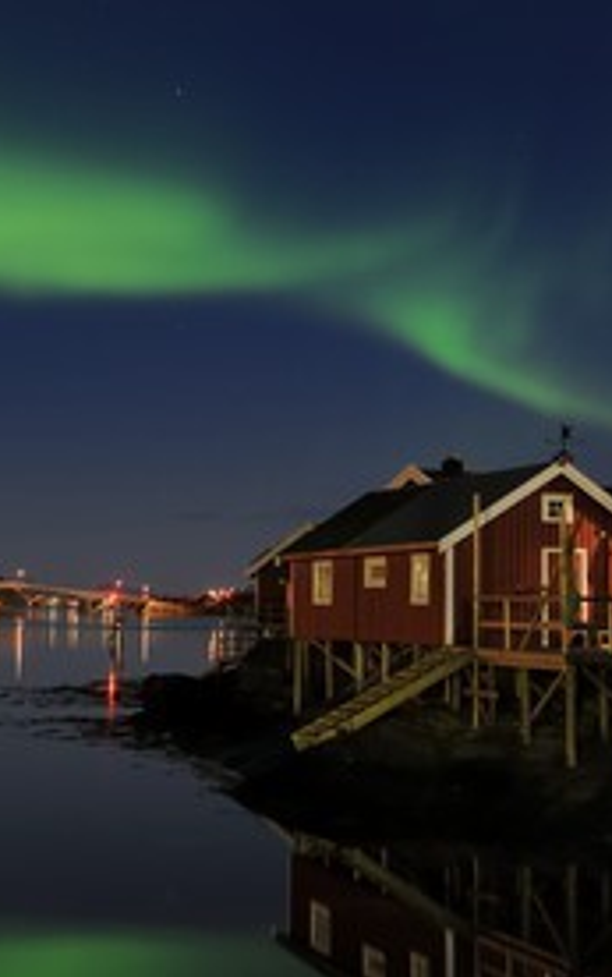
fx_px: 1651
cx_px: 173
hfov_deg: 20.9
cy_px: 485
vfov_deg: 32.9
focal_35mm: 62
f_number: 4
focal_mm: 40
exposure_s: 15
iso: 400
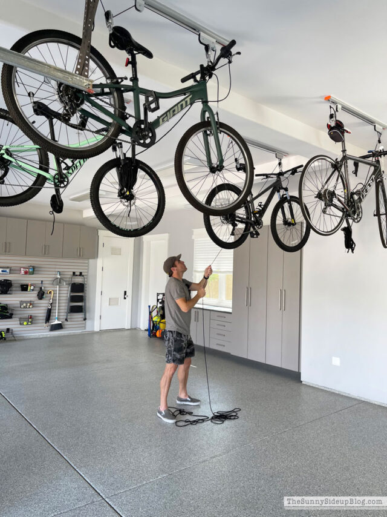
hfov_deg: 53.0
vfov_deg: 67.3
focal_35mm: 26
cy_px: 258
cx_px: 194
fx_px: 388
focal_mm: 5.1
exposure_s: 1/121
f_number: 1.6
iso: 50
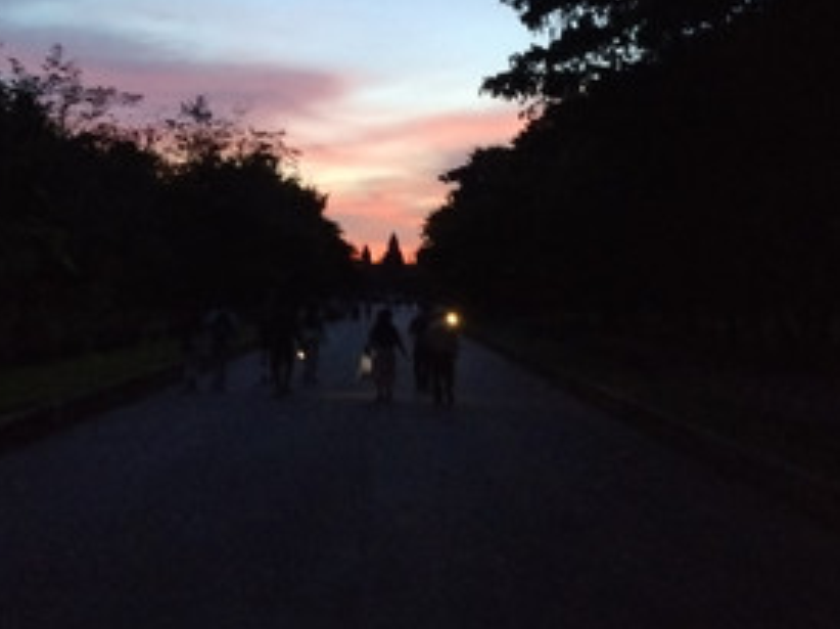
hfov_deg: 36.1
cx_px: 349
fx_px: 1285
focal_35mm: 53
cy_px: 127
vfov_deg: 27.0
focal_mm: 4.22
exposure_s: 1/20
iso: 800
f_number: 1.8
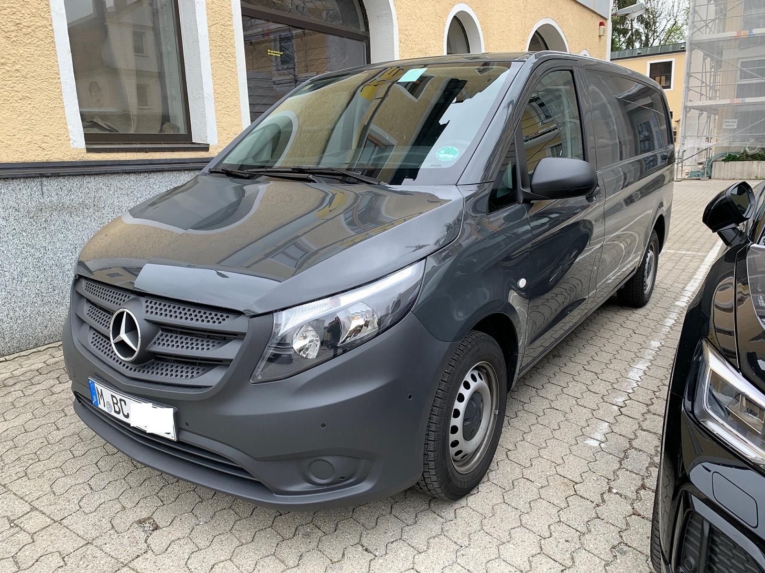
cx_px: 382
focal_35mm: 26
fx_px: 575
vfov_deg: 53.1
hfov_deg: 67.3
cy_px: 286
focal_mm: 4.25
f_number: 1.8
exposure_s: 1/133
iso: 25
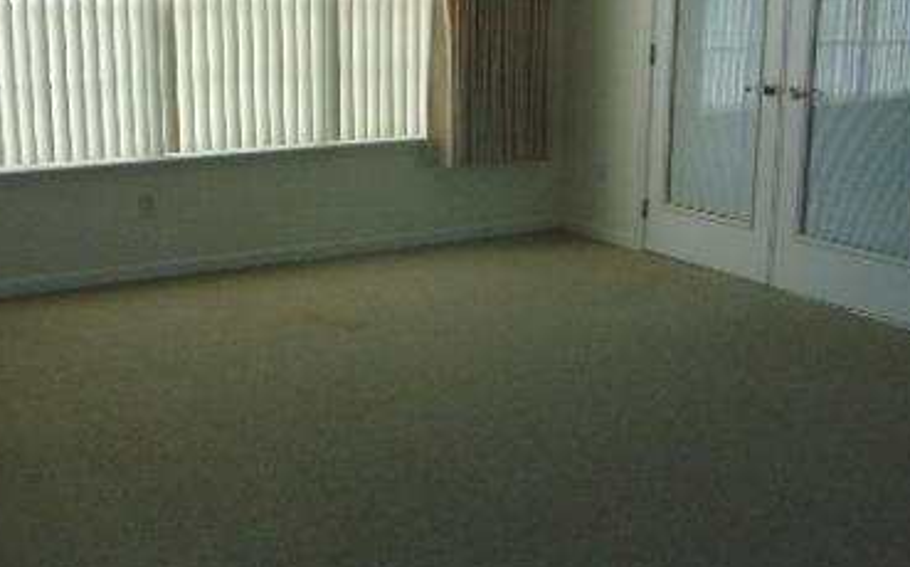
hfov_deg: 42.7
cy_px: 227
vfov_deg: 27.9
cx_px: 276
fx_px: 1140
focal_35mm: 46
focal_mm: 4.5
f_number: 3
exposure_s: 1/800
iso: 200
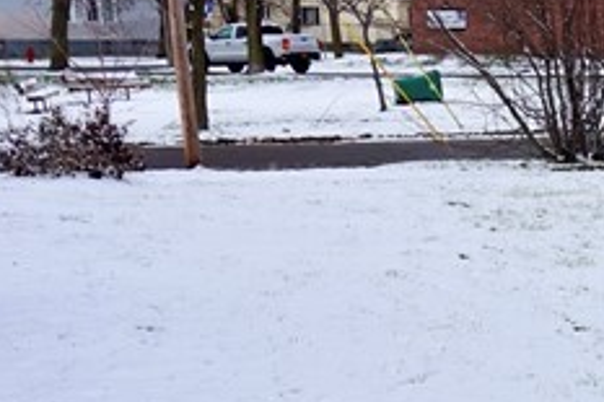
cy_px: 480
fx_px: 1878
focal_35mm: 112
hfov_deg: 16.4
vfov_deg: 12.0
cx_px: 944
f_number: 9
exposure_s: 1/80
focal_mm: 16
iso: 100
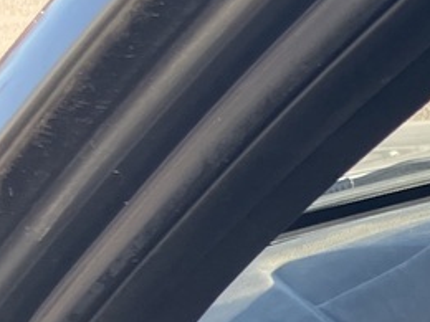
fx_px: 1925
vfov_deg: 8.8
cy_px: 728
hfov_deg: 10.3
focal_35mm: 155
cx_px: 1149
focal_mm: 3.99
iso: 25
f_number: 1.8
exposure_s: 1/121
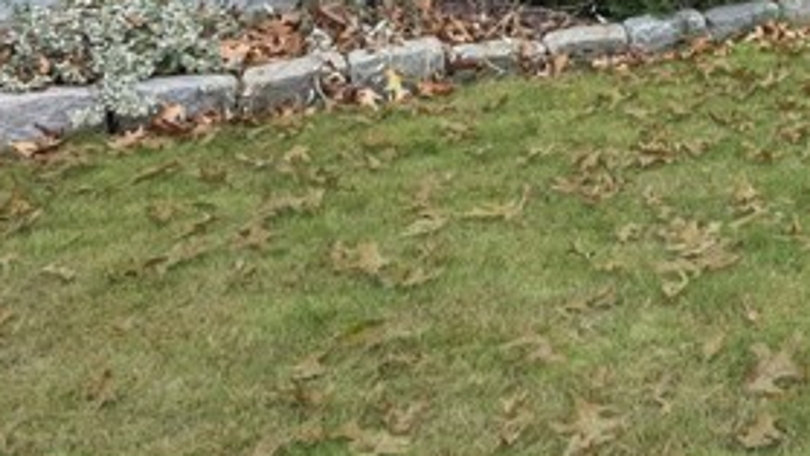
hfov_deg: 25.6
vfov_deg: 14.4
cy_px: -372
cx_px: 987
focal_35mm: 73
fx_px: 1576
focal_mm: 19.1
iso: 1000
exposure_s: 1/500
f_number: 2.8
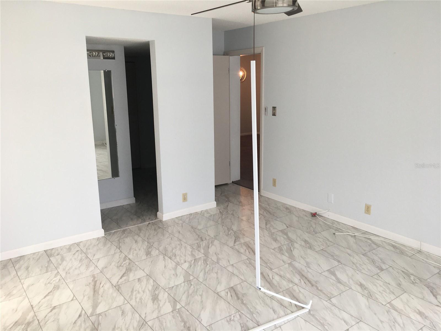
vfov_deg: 48.2
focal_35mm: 29
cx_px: 220
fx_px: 369
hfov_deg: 61.7
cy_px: 166
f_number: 2.2
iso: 32
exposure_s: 1/33
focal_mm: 4.15
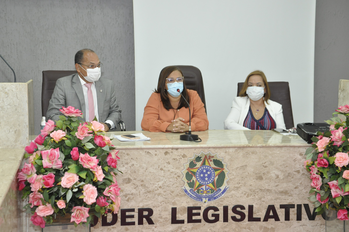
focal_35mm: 63
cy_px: 116
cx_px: 174
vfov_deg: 21.5
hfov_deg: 31.9
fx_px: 610
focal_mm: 42
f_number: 5.6
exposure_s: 1/60
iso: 800
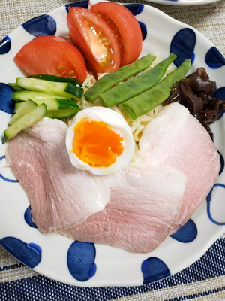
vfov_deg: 67.3
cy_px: 150
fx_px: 225
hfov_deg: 53.1
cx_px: 112
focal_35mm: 26
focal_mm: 4.3
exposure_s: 1/20
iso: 250
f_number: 2.4
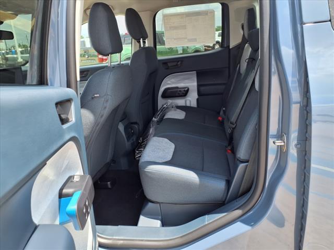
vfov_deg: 51.4
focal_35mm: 27
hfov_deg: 65.3
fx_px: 261
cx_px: 167
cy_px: 125
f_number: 1.9
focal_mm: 3.58
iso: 40
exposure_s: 1/435
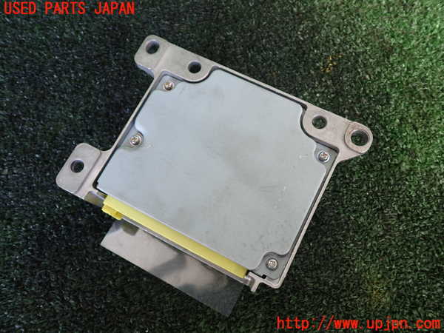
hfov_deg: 60.0
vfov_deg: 46.8
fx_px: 385
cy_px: 166
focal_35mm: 30
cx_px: 222
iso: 200
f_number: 2.3
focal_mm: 5.4
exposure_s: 1/50
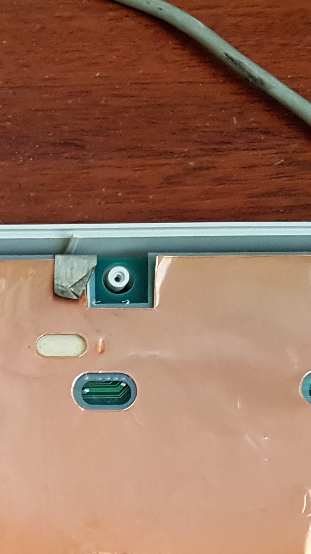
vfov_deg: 24.8
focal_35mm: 82
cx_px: -120
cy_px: 548
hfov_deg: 14.0
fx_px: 1203
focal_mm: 4.2
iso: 200
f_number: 1.7
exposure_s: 1/11
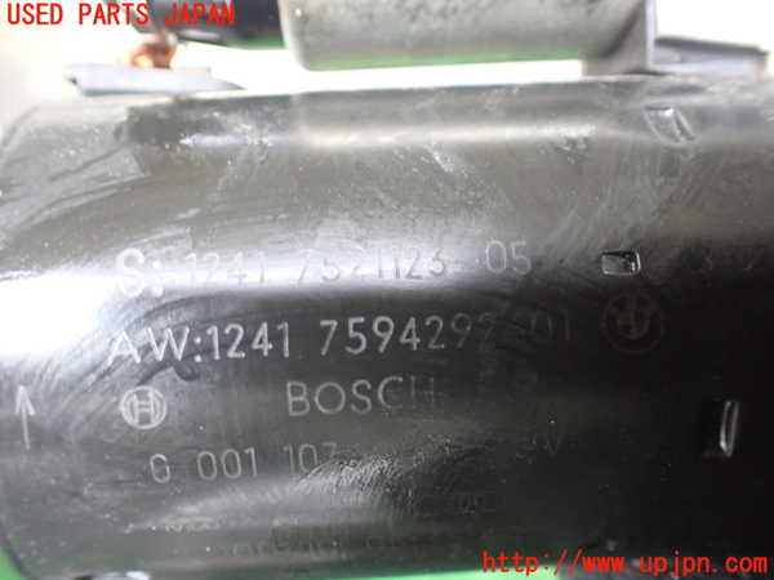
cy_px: 290
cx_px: 387
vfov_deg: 46.8
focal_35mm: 30
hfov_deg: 60.0
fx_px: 671
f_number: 2.3
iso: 800
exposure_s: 1/30
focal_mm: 5.4
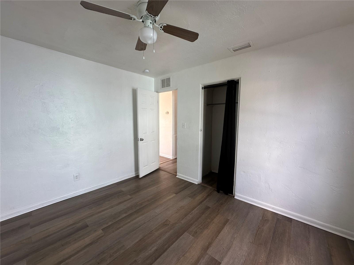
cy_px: 132
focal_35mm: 14
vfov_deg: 85.7
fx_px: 143
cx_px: 177
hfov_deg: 102.1
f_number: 2.2
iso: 50
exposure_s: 1/99
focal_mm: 2.22
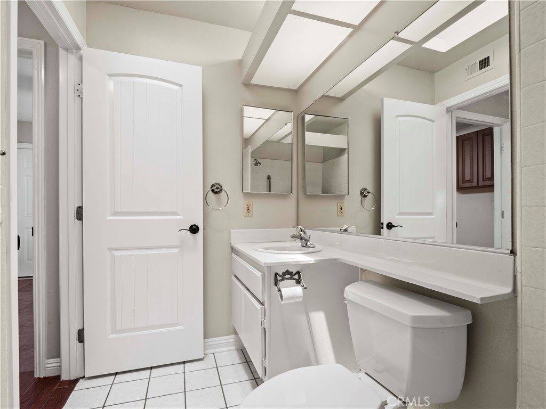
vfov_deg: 78.1
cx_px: 273
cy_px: 204
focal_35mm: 16
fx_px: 252
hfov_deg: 94.5
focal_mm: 8
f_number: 8
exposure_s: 1/4
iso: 200
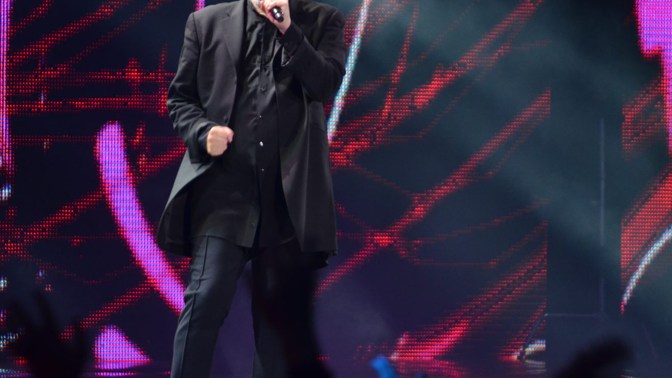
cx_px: 286
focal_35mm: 487
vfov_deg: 2.5
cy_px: 141
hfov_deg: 4.4
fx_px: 8678
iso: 800
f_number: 5.6
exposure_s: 1/125
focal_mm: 200
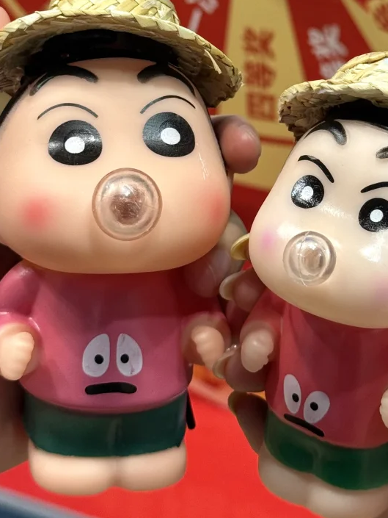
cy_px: 70
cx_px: 241
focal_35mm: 98
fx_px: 1464
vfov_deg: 19.7
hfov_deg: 15.1
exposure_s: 1/50
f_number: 1.78
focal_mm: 6.76
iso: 100
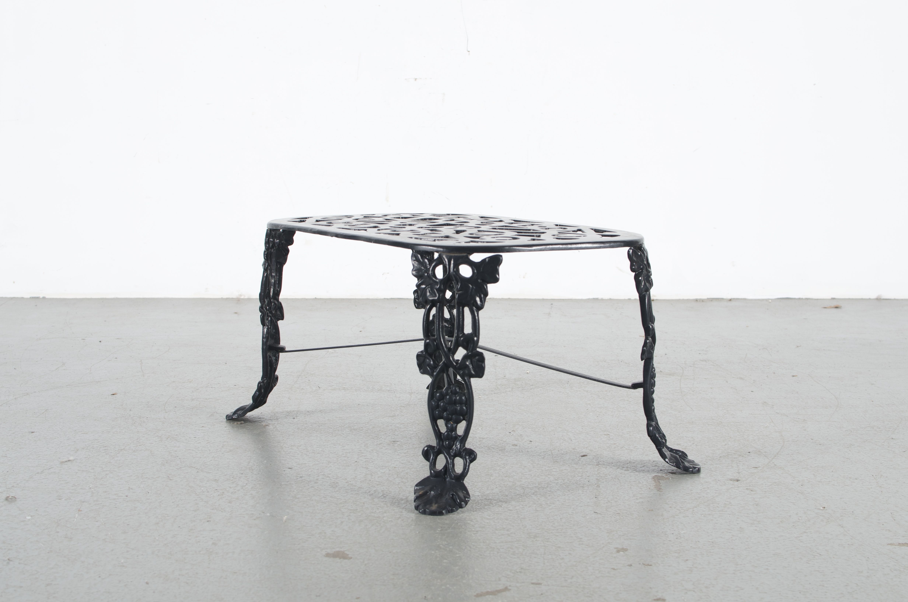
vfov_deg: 25.6
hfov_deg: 37.9
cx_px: 454
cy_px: 301
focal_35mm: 52
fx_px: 1321
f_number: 5.6
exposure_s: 1/125
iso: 100
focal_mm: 35
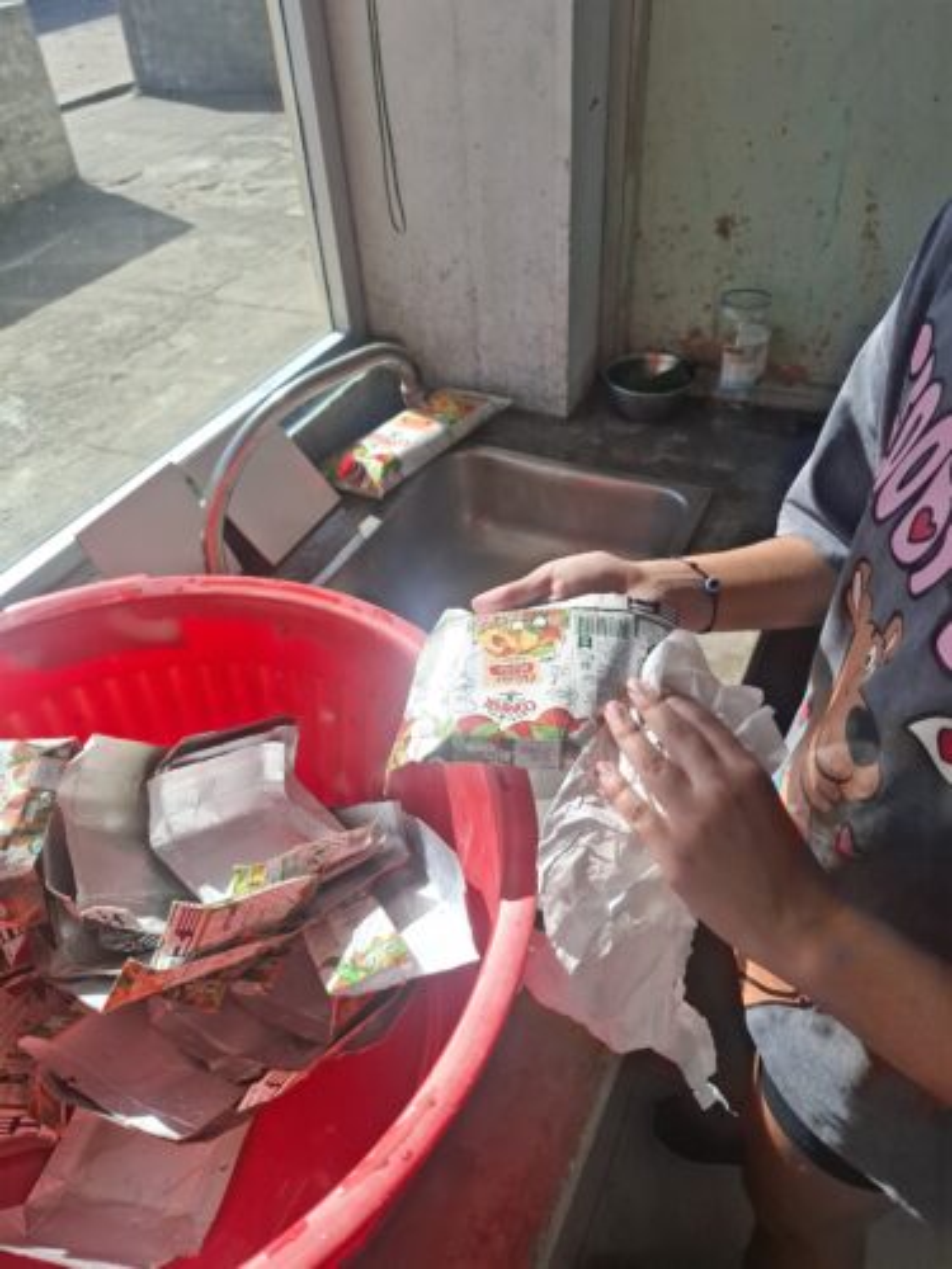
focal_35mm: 23
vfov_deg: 73.9
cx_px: 476
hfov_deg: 58.9
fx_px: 843
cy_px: 634
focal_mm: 5.54
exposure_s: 1/1431
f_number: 1.8
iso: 50
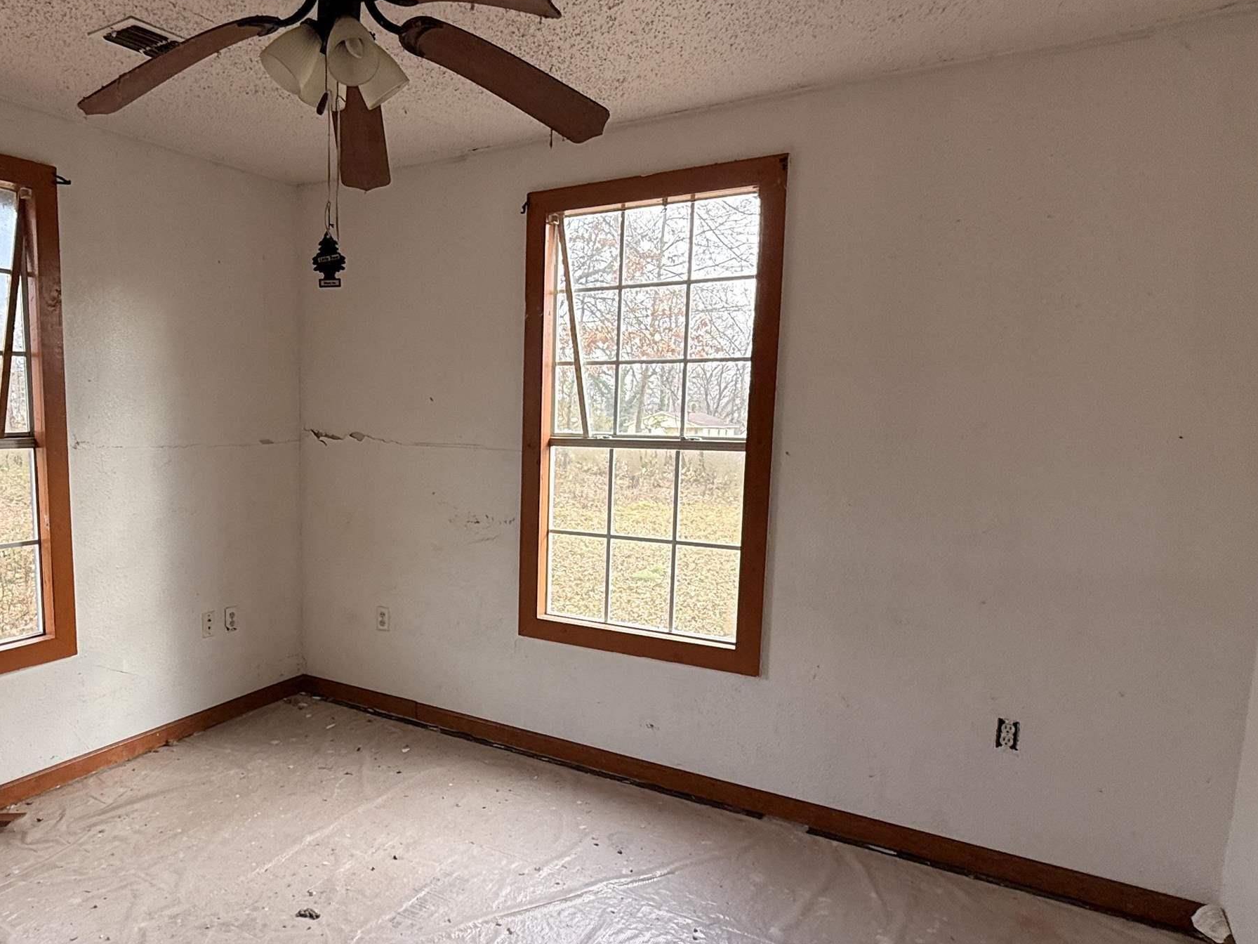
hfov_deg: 69.7
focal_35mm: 24
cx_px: 425
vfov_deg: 56.7
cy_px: 518
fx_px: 872
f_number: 2.2
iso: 64
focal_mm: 2.22
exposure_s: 1/100
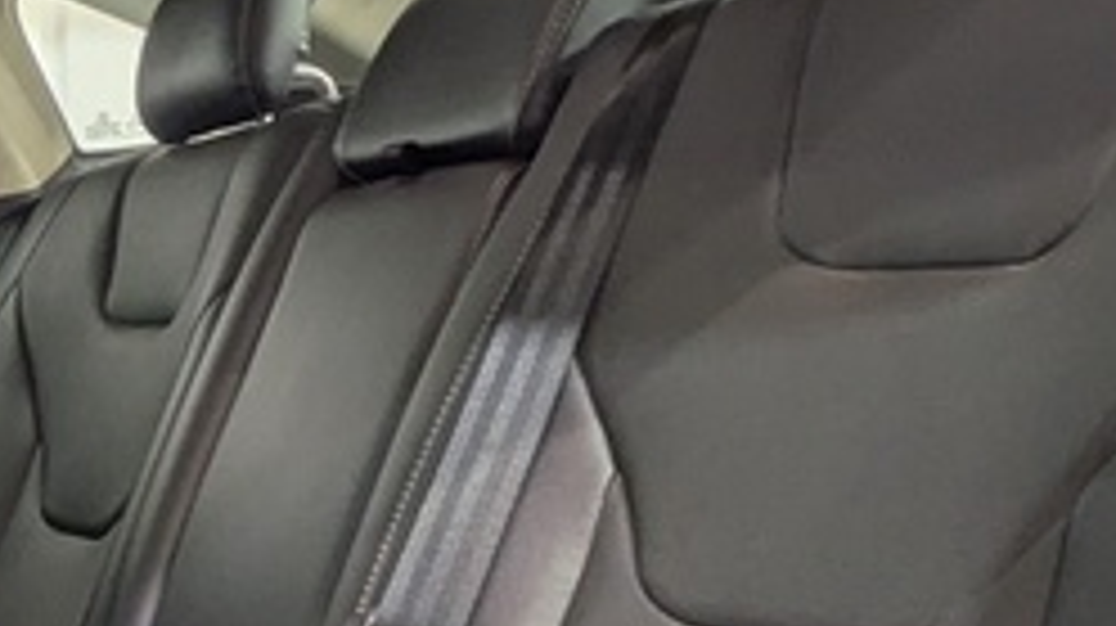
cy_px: 739
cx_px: -130
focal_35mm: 63
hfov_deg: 29.8
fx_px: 1863
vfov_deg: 18.2
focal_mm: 1.83
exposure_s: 1/25
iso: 74
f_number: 2.2
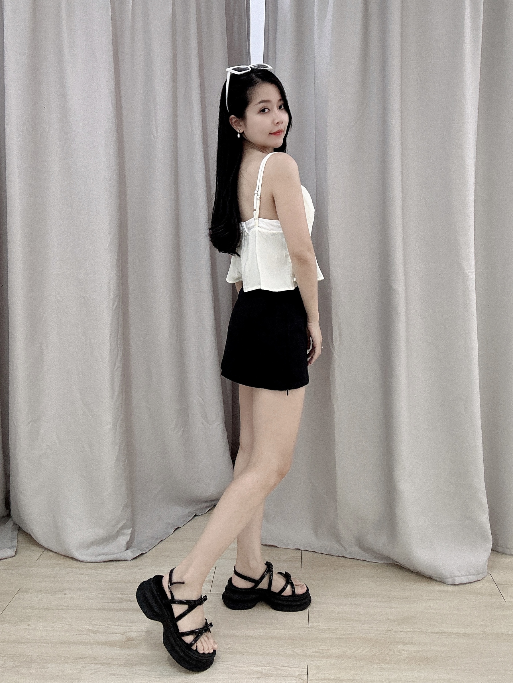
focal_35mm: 23
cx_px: 256
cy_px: 342
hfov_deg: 58.9
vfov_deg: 73.9
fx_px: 454
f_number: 1.9
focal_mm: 2.69
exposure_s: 1/50
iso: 80
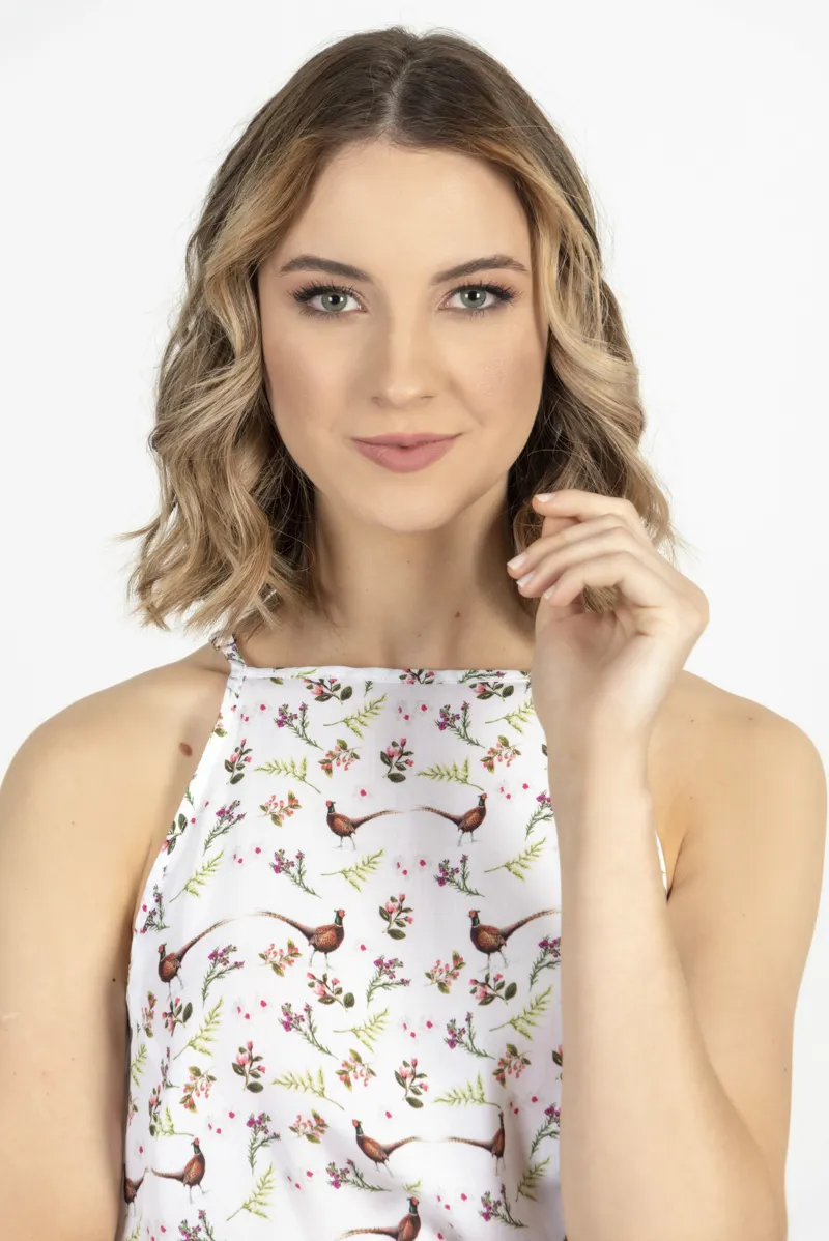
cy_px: 620
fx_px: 2967
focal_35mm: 86
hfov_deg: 15.9
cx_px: 414
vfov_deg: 23.6
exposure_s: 1/160
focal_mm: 86
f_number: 9
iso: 400
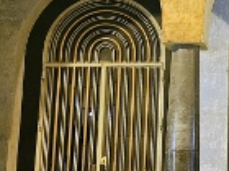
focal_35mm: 86
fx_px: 569
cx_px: 294
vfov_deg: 17.1
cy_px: 60
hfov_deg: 20.8
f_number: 1.8
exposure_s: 1/33
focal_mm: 5.4
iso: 640
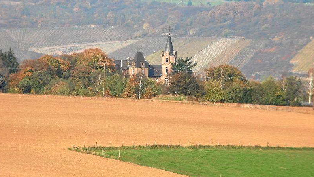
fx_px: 2190
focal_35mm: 263
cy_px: 71
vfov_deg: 4.6
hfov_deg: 8.2
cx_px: 156
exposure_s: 1/250
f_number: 5.8
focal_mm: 43
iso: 64
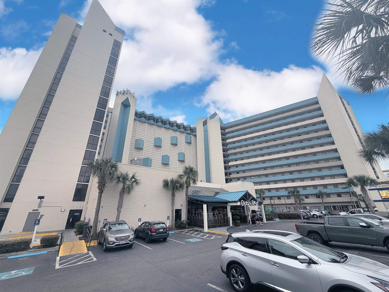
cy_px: 146
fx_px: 157
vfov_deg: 85.7
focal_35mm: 14
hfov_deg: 102.1
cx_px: 194
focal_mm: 2.22
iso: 20
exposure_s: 1/876
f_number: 2.2
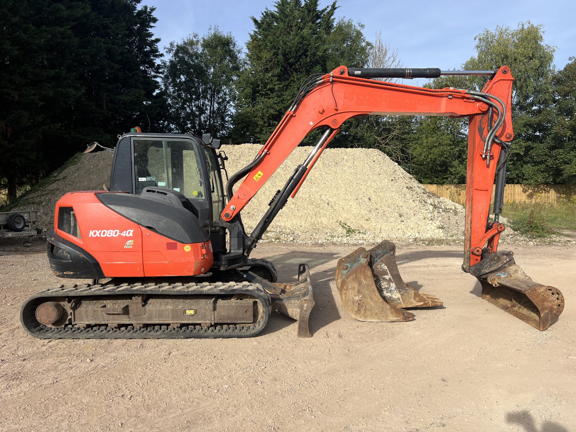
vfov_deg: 53.1
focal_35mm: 26
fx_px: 433
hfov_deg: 67.3
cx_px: 288
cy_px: 216
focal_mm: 5.7
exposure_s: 1/3257
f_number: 1.5
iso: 50
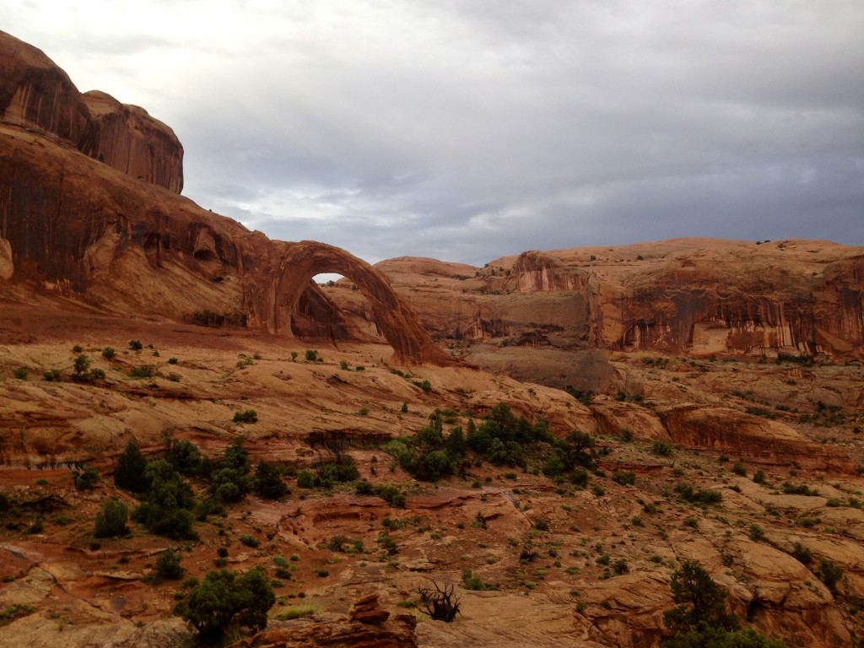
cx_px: 432
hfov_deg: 55.4
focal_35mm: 33
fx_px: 824
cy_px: 324
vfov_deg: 42.9
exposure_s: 1/328
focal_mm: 4.12
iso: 50
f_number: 2.4
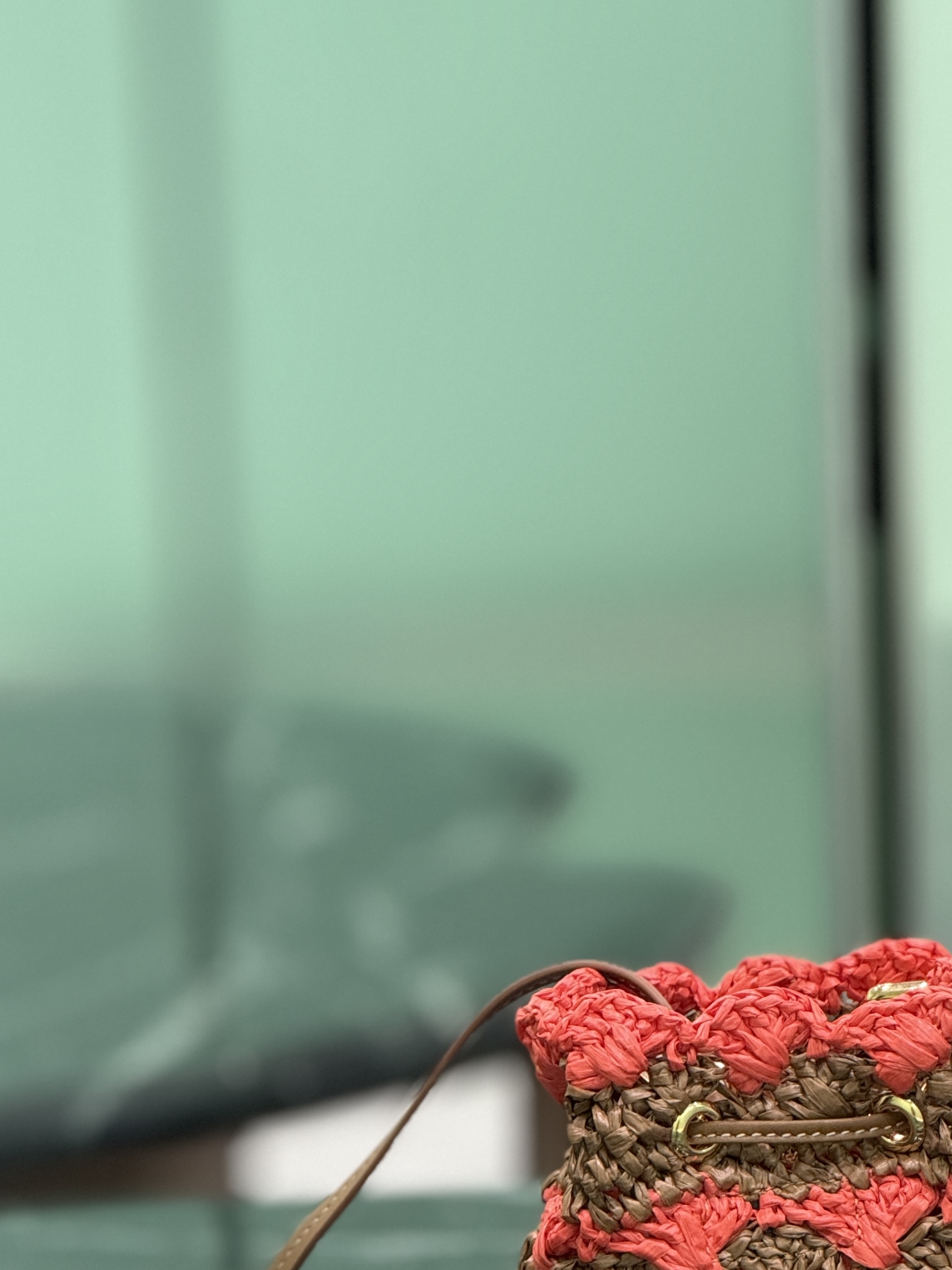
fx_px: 7772
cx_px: 708
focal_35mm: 212
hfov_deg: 7.0
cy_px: 946
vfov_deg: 9.3
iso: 200
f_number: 2.8
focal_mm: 15.66
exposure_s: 1/50
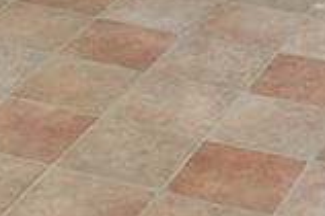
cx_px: 274
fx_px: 1479
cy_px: -177
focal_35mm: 164
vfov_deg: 8.1
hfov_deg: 12.5
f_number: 4
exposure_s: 1/125
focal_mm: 18
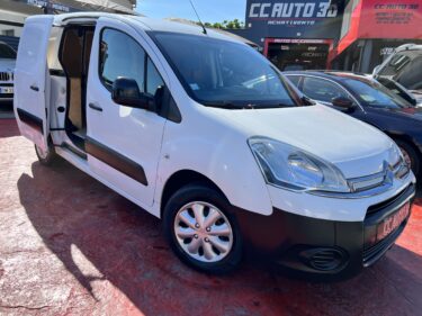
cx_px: 211
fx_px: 317
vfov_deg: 53.0
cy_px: 158
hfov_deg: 67.3
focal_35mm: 26
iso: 50
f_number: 1.5
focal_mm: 5.7
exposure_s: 1/2571
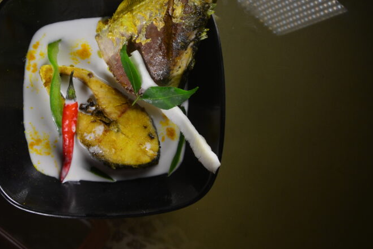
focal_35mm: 56
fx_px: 580
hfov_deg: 35.6
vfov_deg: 24.1
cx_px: 158
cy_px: 77
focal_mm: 24
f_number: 6.3
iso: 400
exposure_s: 1/25
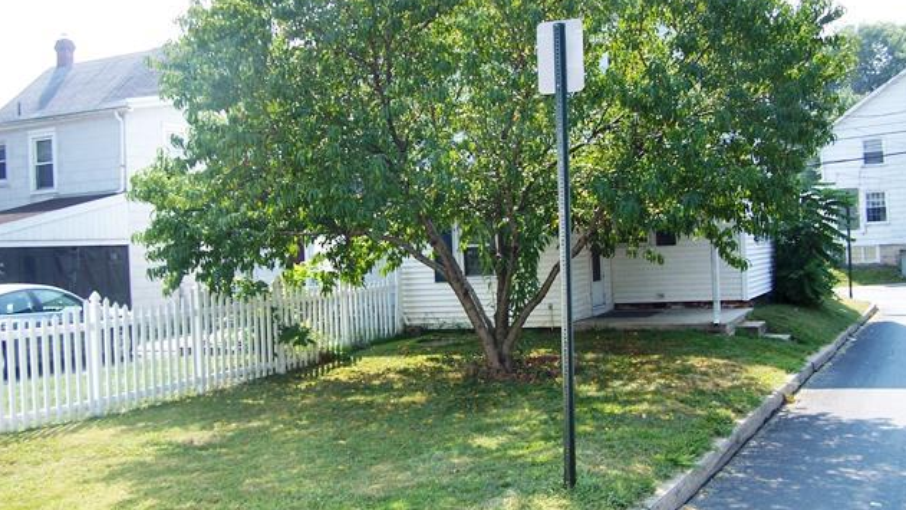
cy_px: 236
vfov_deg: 28.3
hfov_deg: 48.4
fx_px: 1009
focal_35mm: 42
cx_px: 455
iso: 80
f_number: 2.8
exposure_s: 1/320
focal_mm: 6.3
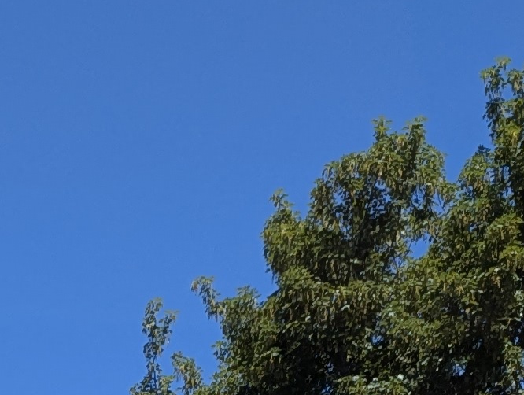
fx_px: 2229
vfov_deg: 8.6
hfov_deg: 12.9
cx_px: -195
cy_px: 1138
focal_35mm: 147
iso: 40
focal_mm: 6.81
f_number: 1.85
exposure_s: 1/1300
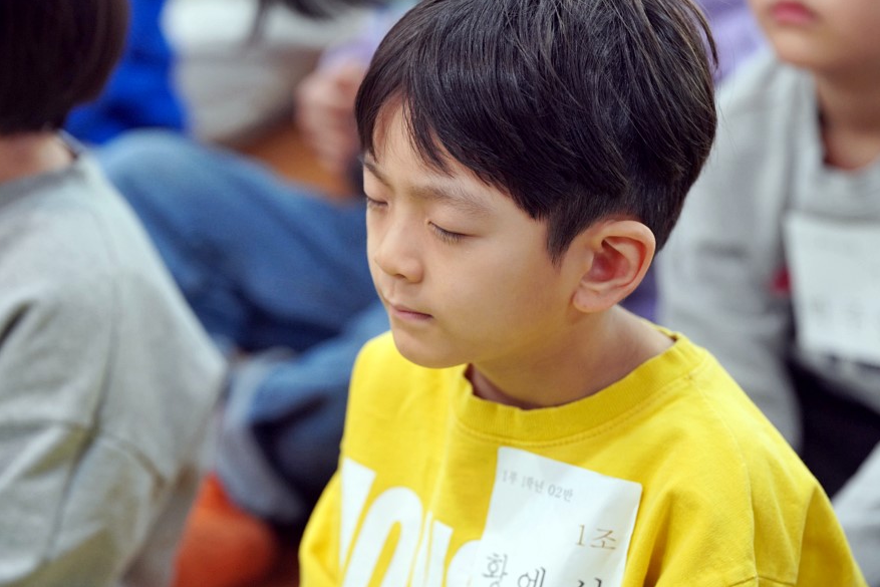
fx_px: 3887
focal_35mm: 159
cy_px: 295
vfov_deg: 8.6
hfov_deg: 12.9
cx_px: 434
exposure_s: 1/160
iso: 2500
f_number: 4
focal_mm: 155
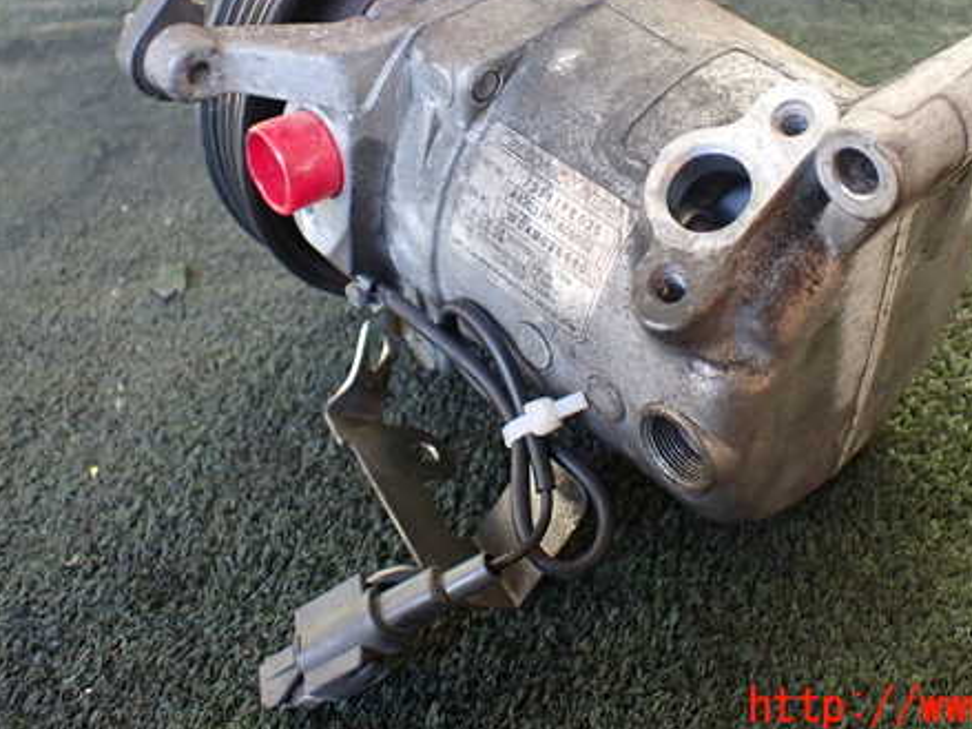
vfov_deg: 34.8
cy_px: 237
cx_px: 585
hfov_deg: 45.5
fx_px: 1151
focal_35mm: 41
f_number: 2.3
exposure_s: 1/125
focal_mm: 5.4
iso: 250
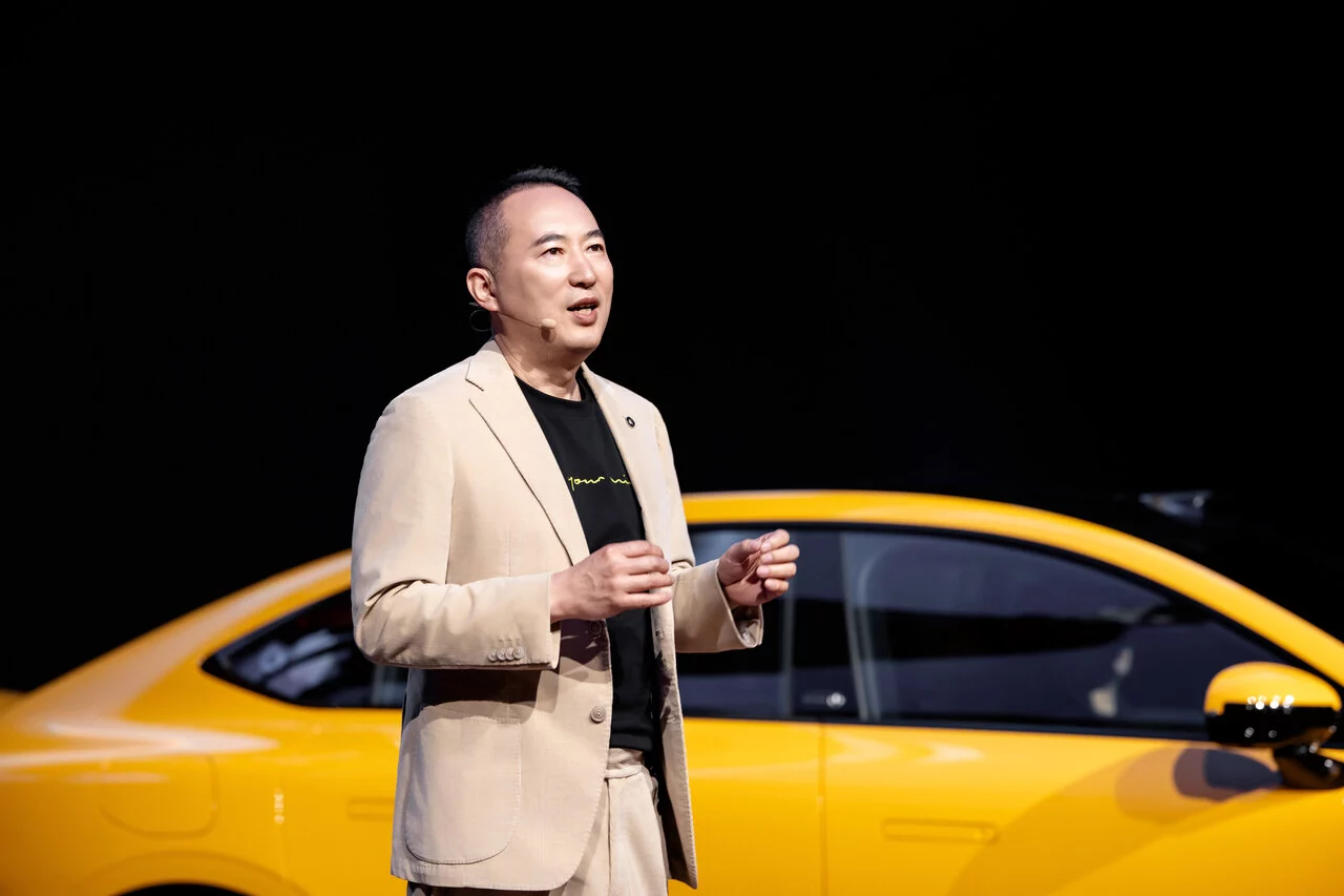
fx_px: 5039
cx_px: 672
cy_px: 448
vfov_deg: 10.2
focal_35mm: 135
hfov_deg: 15.2
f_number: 2.8
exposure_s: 1/200
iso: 800
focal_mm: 135
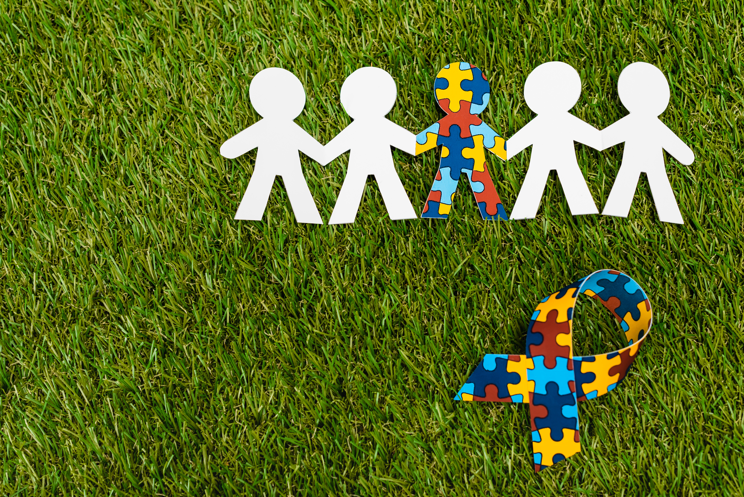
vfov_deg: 27.0
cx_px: 372
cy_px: 248
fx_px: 1034
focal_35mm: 50
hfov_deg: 39.6
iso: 125
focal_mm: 50
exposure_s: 1/160
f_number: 5
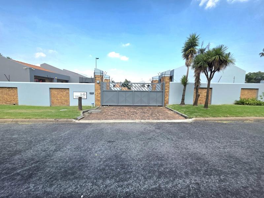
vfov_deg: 89.9
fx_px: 99
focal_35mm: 13
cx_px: 132
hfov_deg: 106.2
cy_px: 99
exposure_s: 1/1429
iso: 40
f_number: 1.9
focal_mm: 2.2
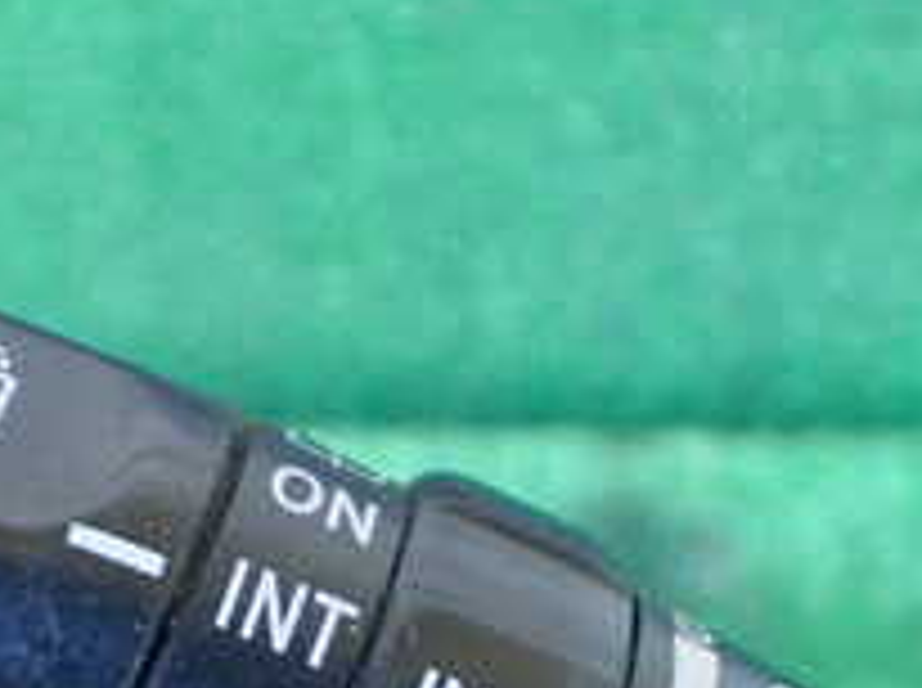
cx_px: 441
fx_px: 2340
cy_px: 773
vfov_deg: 16.2
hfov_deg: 22.3
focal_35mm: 88
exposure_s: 1/80
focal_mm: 5.4
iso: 800
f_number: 2.3
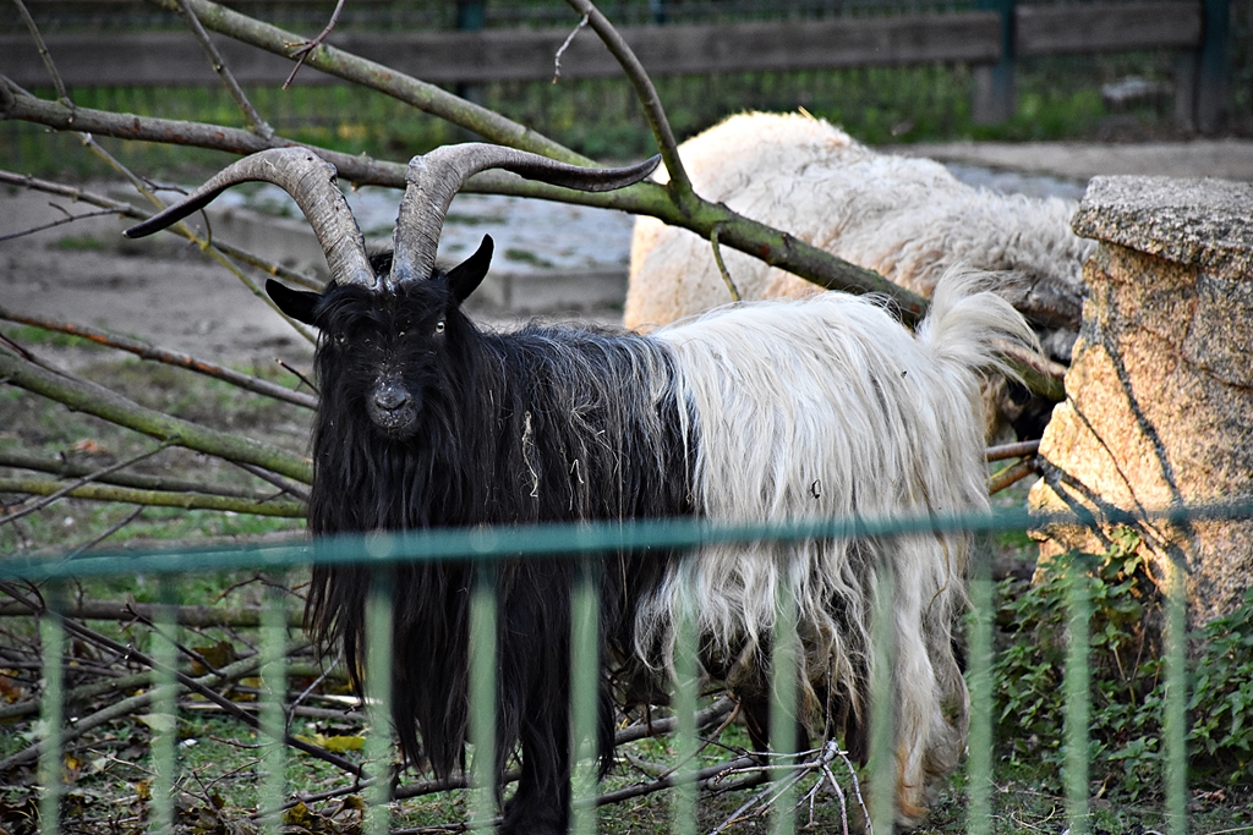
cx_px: 626
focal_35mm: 210
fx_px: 7310
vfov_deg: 6.5
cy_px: 418
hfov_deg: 9.8
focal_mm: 140
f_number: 5.6
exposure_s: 1/500
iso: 1800
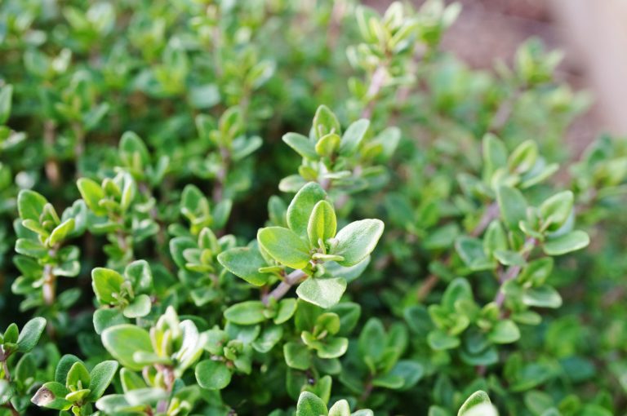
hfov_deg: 43.7
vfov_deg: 29.8
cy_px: 208
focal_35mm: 45
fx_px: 783
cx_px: 314
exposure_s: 1/160
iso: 800
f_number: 7.1
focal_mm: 30
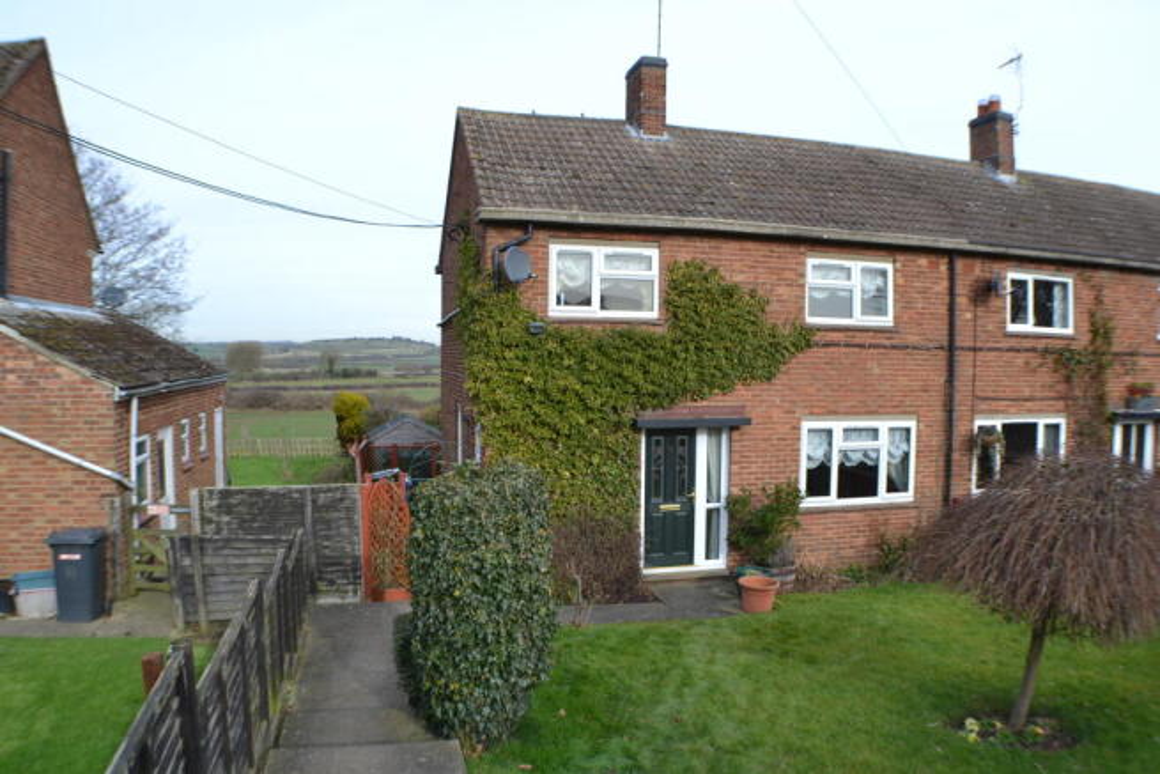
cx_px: 580
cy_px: 387
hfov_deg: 57.2
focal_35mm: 33
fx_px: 1063
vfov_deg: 40.0
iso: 100
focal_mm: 22
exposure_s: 1/125
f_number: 5.6
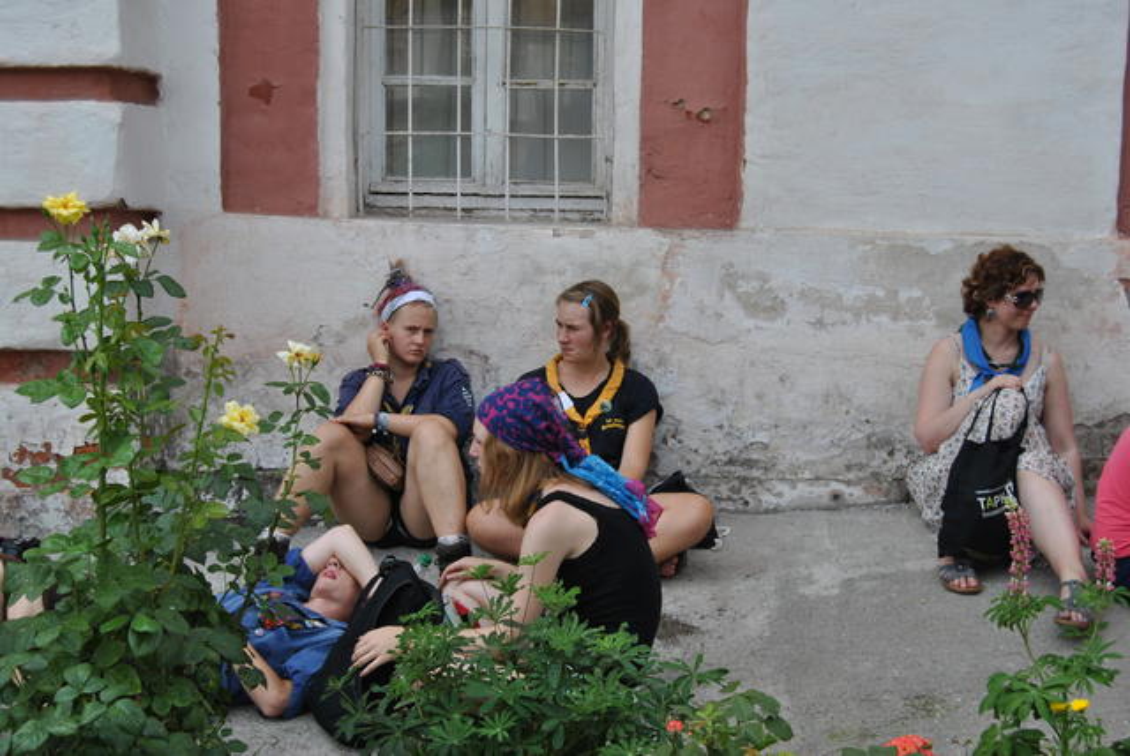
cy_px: 378
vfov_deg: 26.5
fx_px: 1602
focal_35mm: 51
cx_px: 565
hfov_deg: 38.8
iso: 100
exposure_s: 1/160
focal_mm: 34
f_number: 6.3
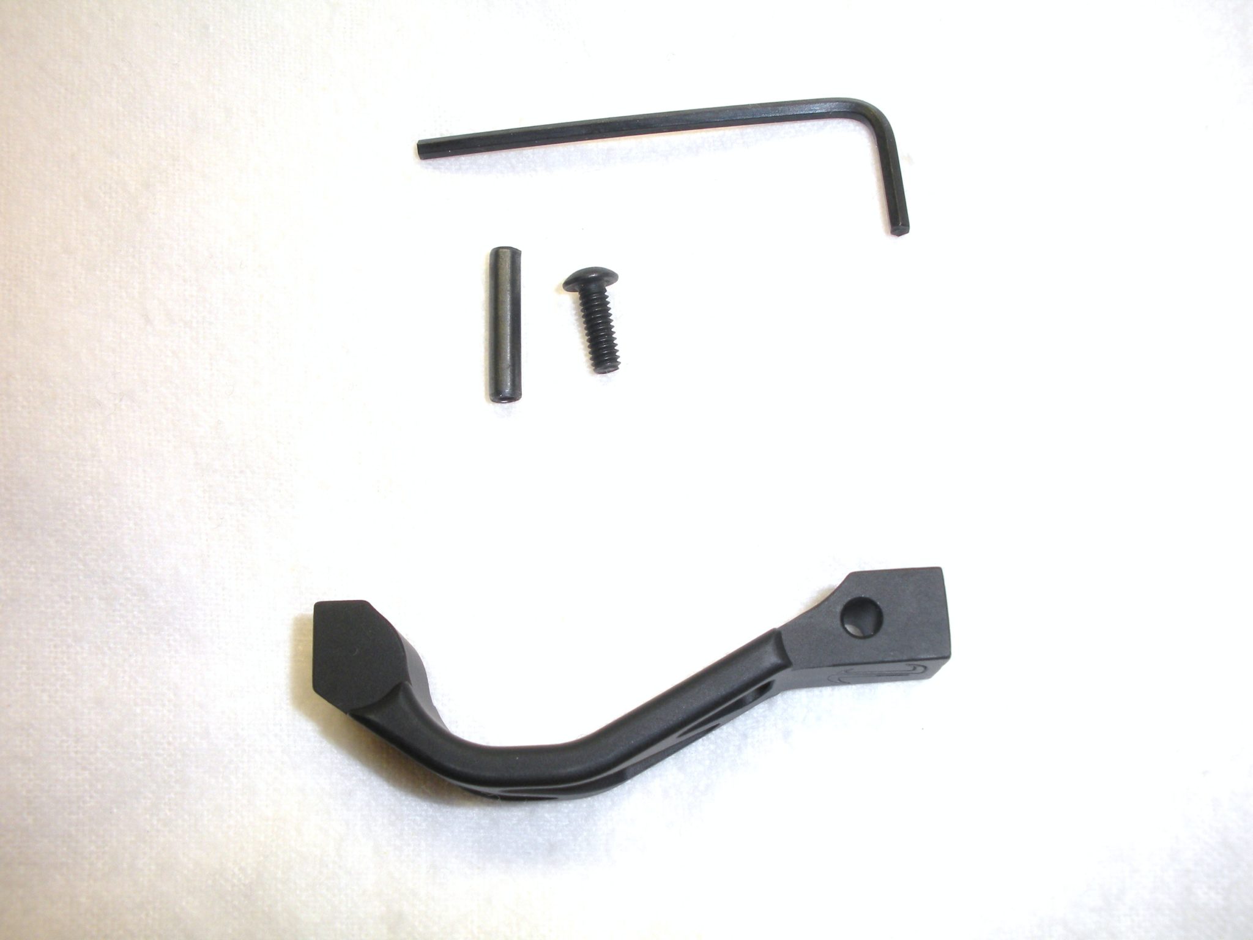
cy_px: 470
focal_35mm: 35
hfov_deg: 52.6
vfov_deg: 40.7
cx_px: 626
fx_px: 1267
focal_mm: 6.3
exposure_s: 1/31.2
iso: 83
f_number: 5.6
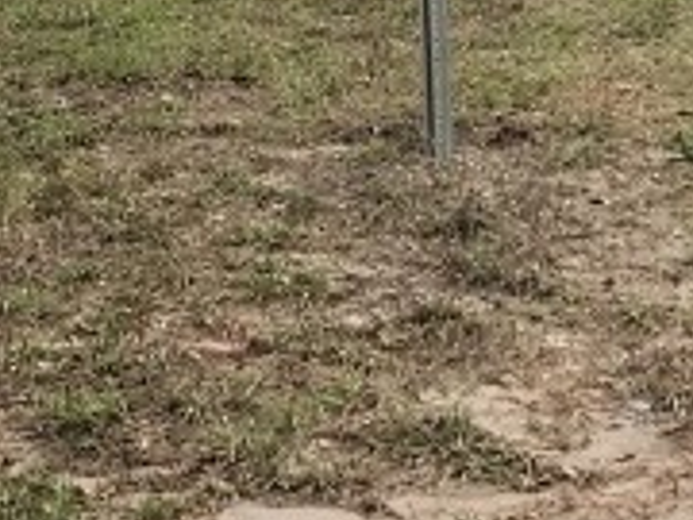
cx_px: -8
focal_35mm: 159
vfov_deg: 8.9
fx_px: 3183
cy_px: -428
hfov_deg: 12.3
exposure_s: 1/124
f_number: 1.8
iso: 20
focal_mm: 3.99
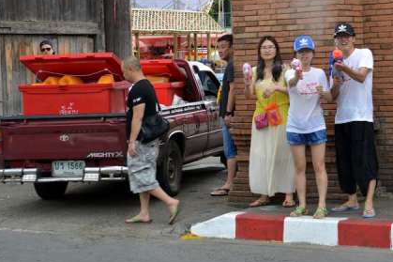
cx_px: 245
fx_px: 1168
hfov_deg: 19.1
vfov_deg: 12.8
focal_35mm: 107
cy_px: 75
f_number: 4.5
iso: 100
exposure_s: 1/80
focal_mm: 56
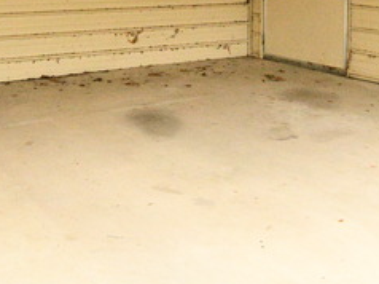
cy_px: -28
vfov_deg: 24.0
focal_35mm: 57
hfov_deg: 33.3
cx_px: 108
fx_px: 623
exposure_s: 1/8000
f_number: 5
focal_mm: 22
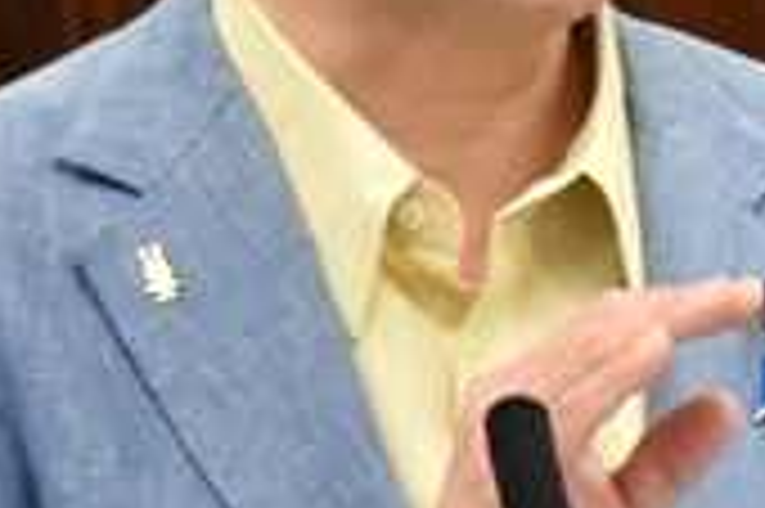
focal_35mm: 812
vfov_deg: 1.7
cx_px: 531
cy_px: 575
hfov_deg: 2.5
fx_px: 17238
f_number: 6.3
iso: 2500
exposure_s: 1/160
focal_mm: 90
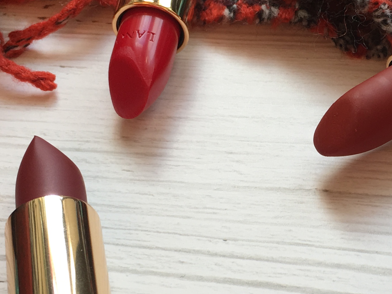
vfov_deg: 17.5
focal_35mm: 84
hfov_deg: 22.7
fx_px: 951
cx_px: 349
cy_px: 185
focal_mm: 4.15
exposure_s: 1/100
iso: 25
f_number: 2.2
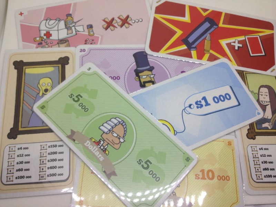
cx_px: 138
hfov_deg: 52.6
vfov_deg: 40.7
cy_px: 104
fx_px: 279
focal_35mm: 35
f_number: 2.4
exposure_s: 1/24
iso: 50
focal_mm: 4.28
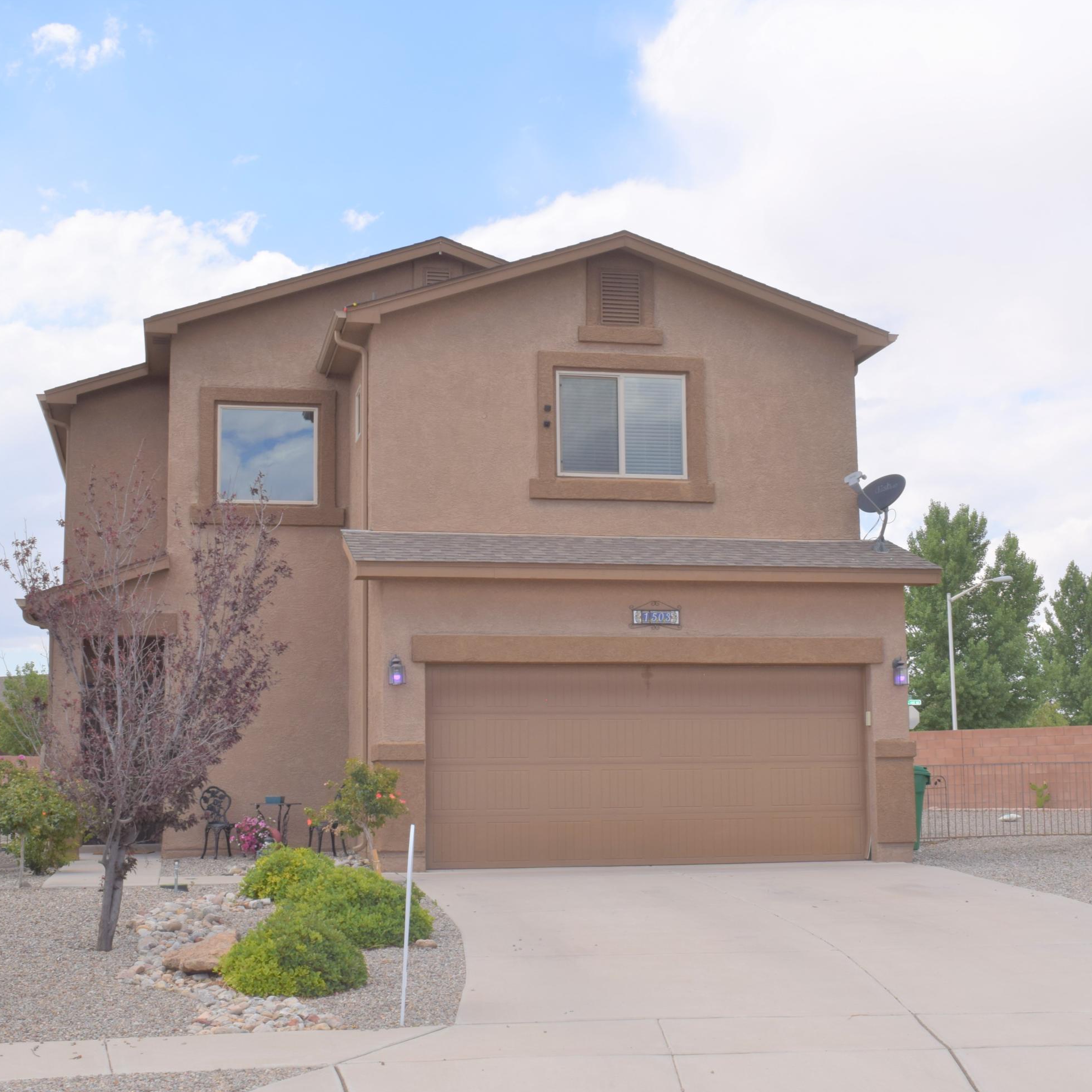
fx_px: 1736
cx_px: 581
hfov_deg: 34.9
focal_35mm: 49
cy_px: 543
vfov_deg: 34.9
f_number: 11
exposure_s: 1/200
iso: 100
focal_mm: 25
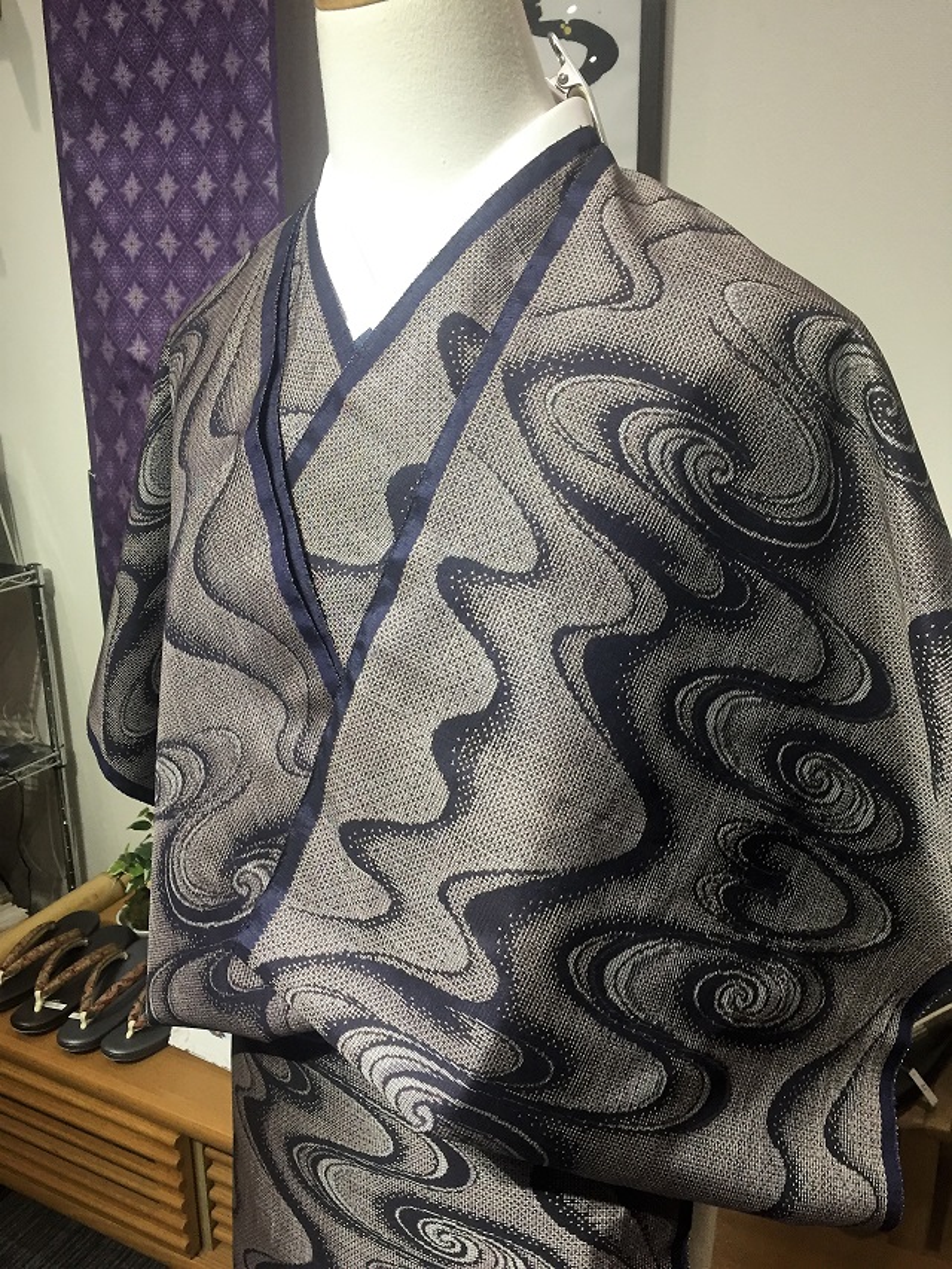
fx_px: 1063
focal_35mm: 29
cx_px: 476
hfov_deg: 48.2
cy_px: 634
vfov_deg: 61.7
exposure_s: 1/30
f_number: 2.2
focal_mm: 4.15
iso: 50
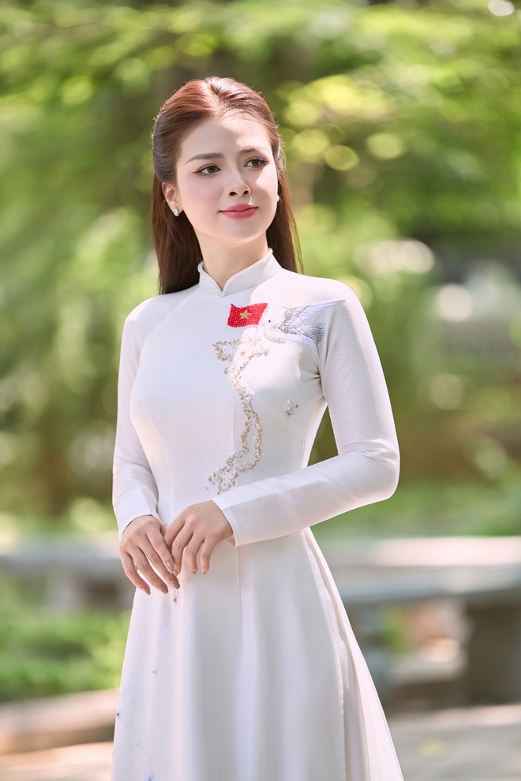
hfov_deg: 8.2
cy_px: 390
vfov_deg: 12.3
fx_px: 3638
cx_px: 260
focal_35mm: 168
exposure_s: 1/500
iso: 400
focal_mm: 167.6
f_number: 2.8
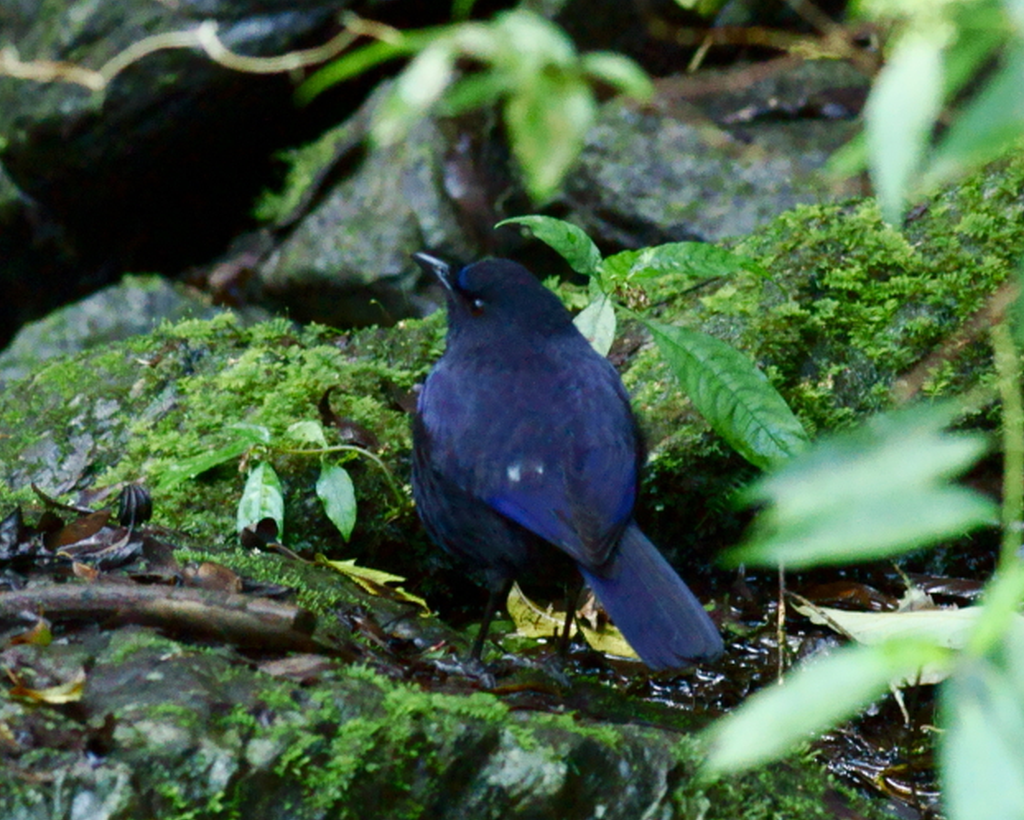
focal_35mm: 339
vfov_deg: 4.6
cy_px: 410
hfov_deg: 5.7
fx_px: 10277
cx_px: 533
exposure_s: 1/25
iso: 1600
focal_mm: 200
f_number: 6.3
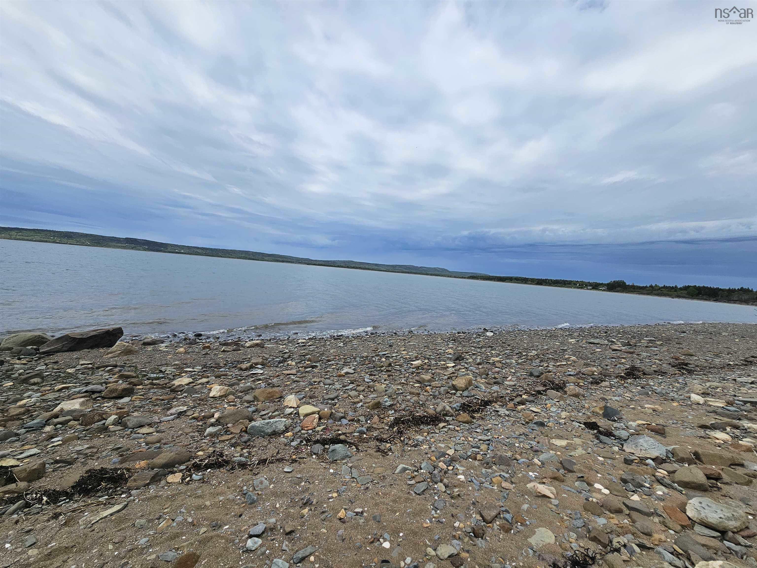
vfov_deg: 89.9
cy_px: 284
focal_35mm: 13
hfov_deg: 106.2
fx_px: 284
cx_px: 378
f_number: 2.2
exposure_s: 1/4456
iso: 50
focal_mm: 2.2
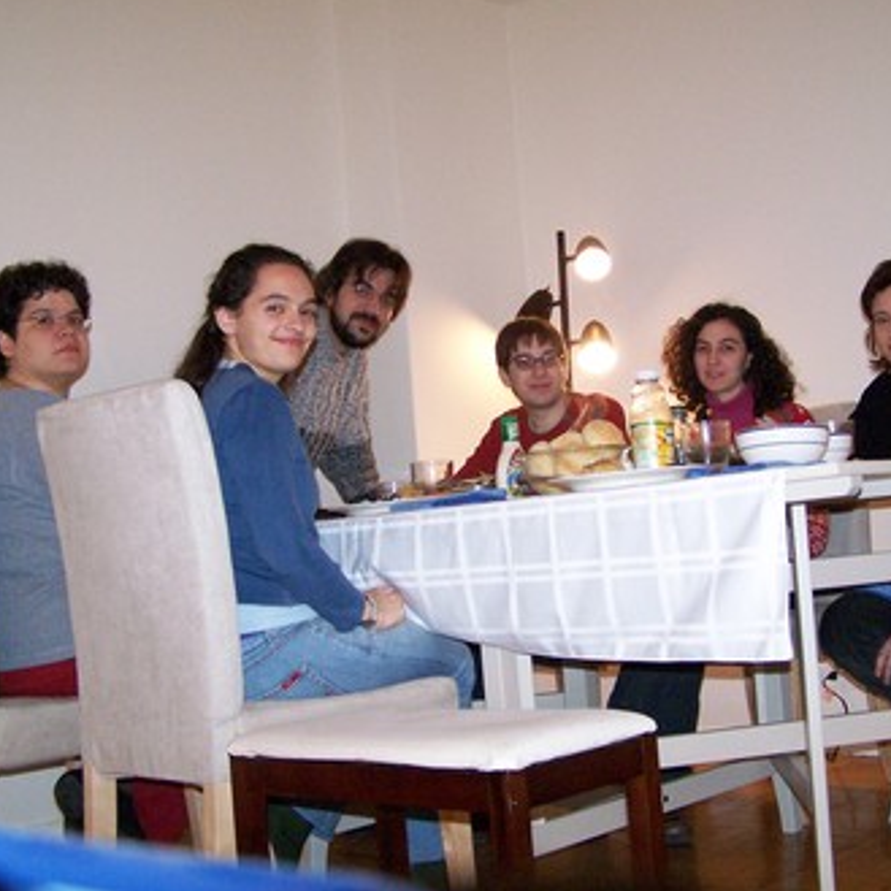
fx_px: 1340
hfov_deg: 36.7
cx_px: 509
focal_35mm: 46
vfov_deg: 36.8
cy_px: 441
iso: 400
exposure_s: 1/60
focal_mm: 6.3
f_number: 2.8
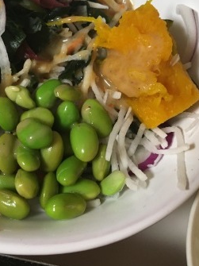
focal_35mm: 52
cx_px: 44
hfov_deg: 27.5
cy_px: 94
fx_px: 399
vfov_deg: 36.5
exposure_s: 1/24
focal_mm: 4.15
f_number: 2.2
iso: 200
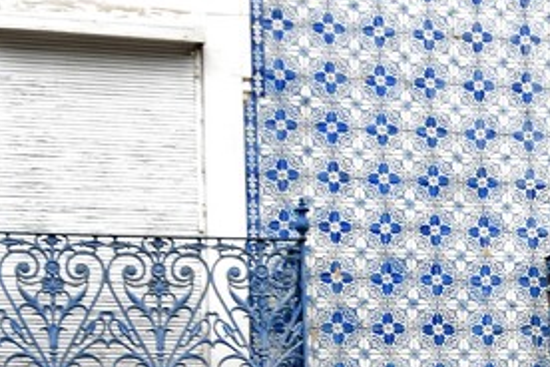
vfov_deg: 8.5
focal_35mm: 159
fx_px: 2429
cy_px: 473
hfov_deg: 12.2
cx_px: 849
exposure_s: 1/200
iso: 100
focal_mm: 26
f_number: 5.6
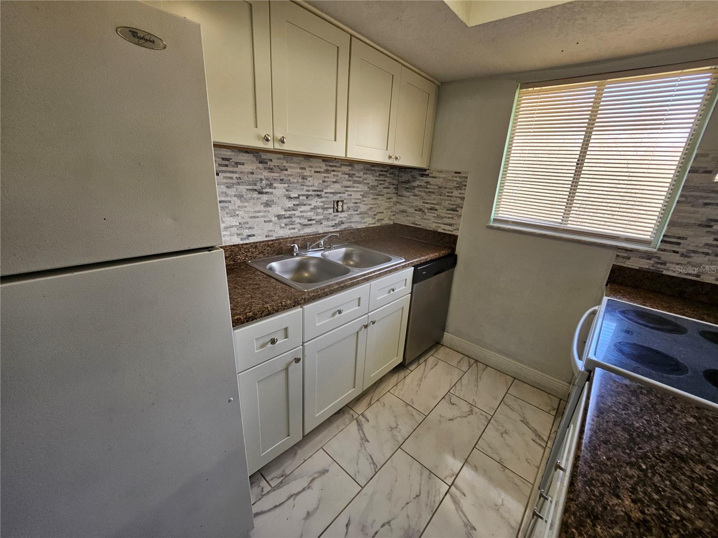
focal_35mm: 13
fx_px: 270
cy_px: 269
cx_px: 359
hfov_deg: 106.2
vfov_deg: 89.9
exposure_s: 1/60
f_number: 2.2
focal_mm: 1.7
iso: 80
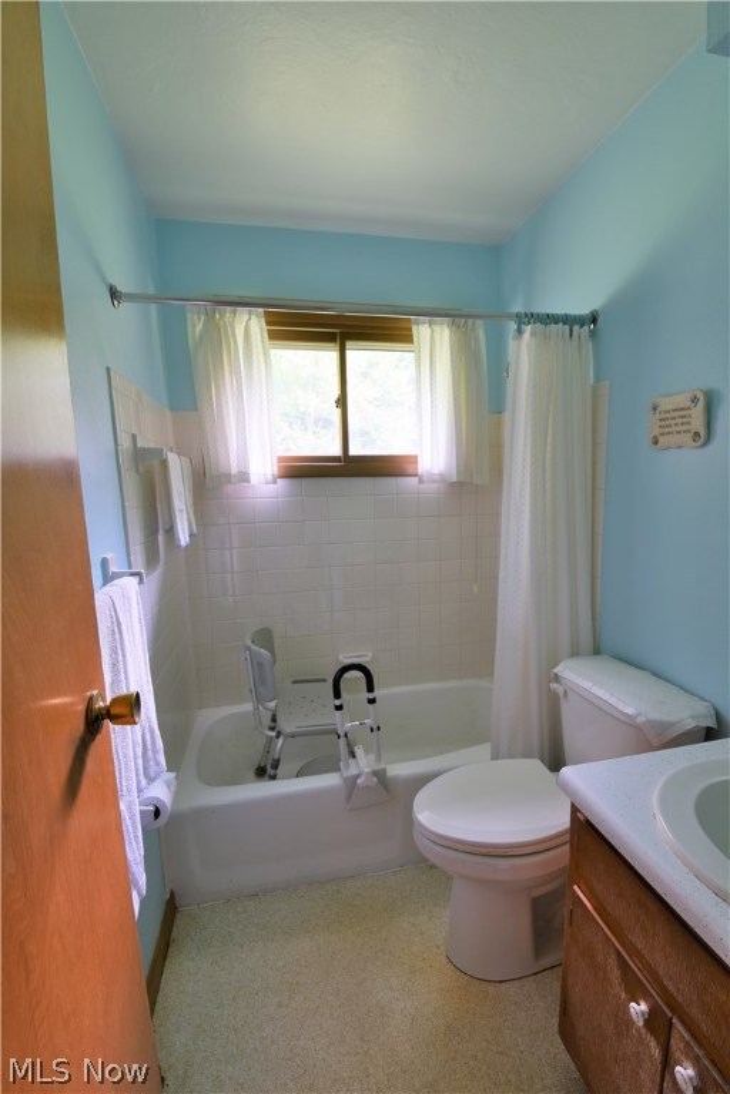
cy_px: 547
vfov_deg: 100.4
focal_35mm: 15
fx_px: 456
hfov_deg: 77.3
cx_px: 365
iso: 100
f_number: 8
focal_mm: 10
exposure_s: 1/2.5
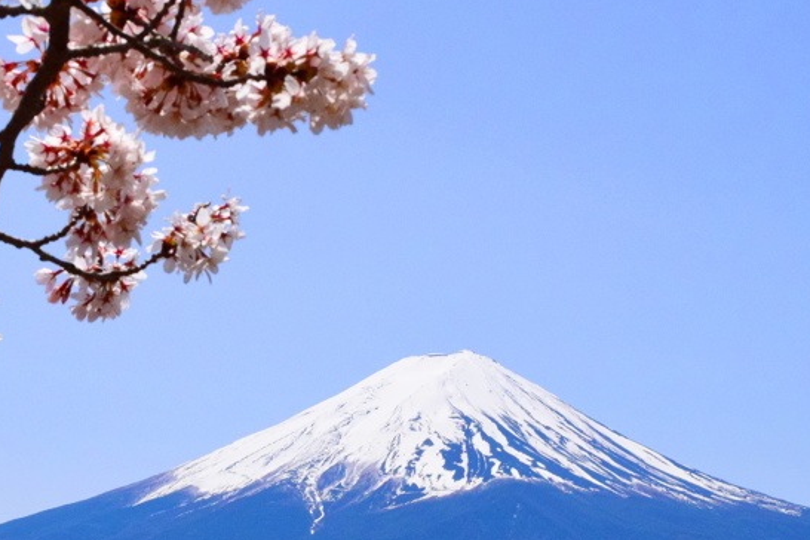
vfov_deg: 15.2
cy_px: 329
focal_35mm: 90
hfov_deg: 22.6
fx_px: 2025
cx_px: 350
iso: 2000
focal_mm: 32
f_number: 16
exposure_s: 1/3200
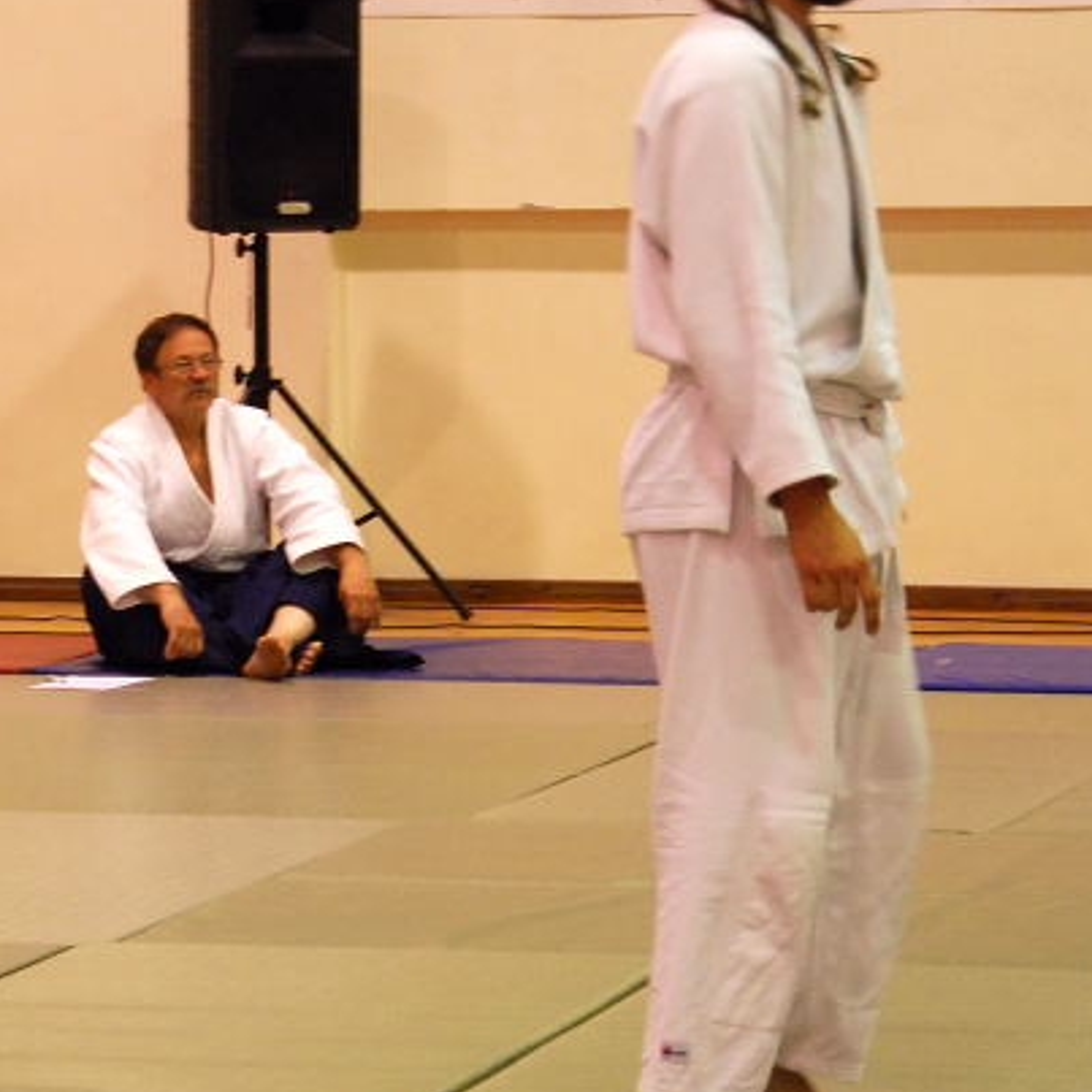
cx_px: 209
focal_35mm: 201
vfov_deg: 8.7
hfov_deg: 8.7
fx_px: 7174
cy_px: 348
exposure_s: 1/30
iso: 800
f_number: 5.3
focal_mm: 62
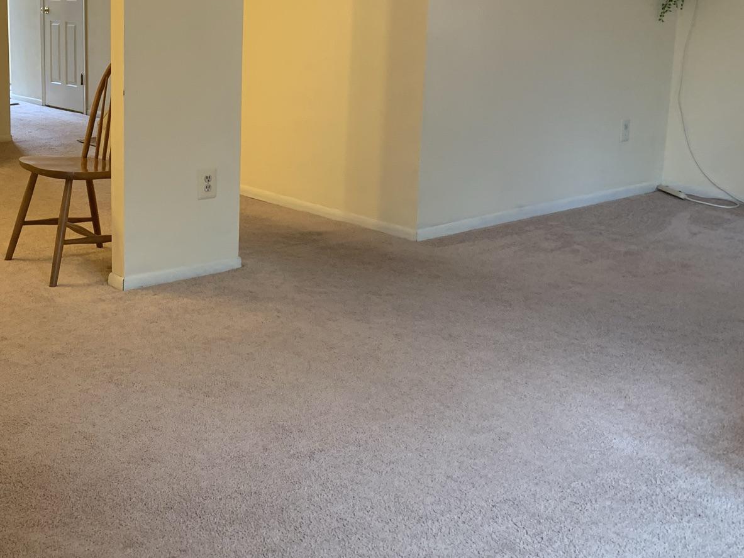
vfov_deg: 31.7
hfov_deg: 40.2
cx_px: 141
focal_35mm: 45
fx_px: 967
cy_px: 151
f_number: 1.8
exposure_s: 1/60
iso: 125
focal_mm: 4.25
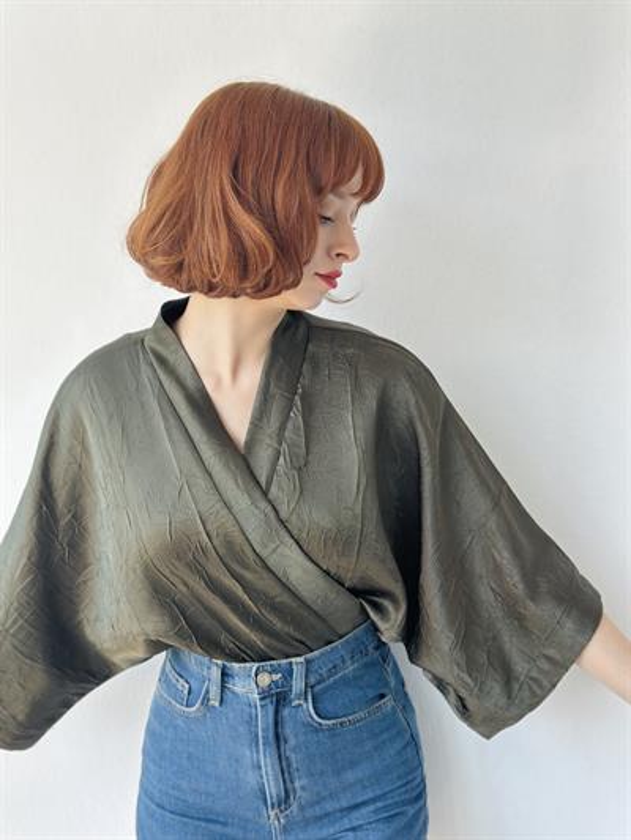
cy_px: 420
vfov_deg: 39.6
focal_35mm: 48
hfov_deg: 30.3
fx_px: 1166
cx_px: 316
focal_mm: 6.86
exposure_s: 1/329
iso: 80
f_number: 1.78
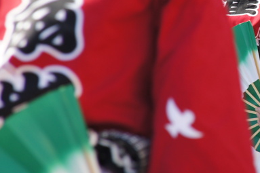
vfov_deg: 2.3
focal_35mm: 601
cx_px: 293
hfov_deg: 3.4
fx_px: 4338
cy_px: 16
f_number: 6.3
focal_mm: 150
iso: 160
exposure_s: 1/250
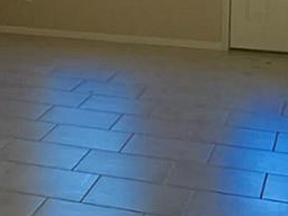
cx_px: -118
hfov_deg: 15.8
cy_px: -66
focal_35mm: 116
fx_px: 965
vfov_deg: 12.4
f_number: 2.2
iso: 32
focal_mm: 4.15
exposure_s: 1/40
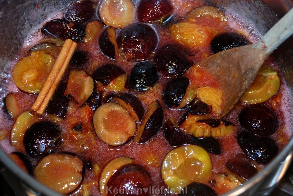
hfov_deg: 27.0
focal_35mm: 75
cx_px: 146
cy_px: 98
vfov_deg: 18.2
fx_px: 611
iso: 200
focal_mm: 50
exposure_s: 1/60
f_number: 5
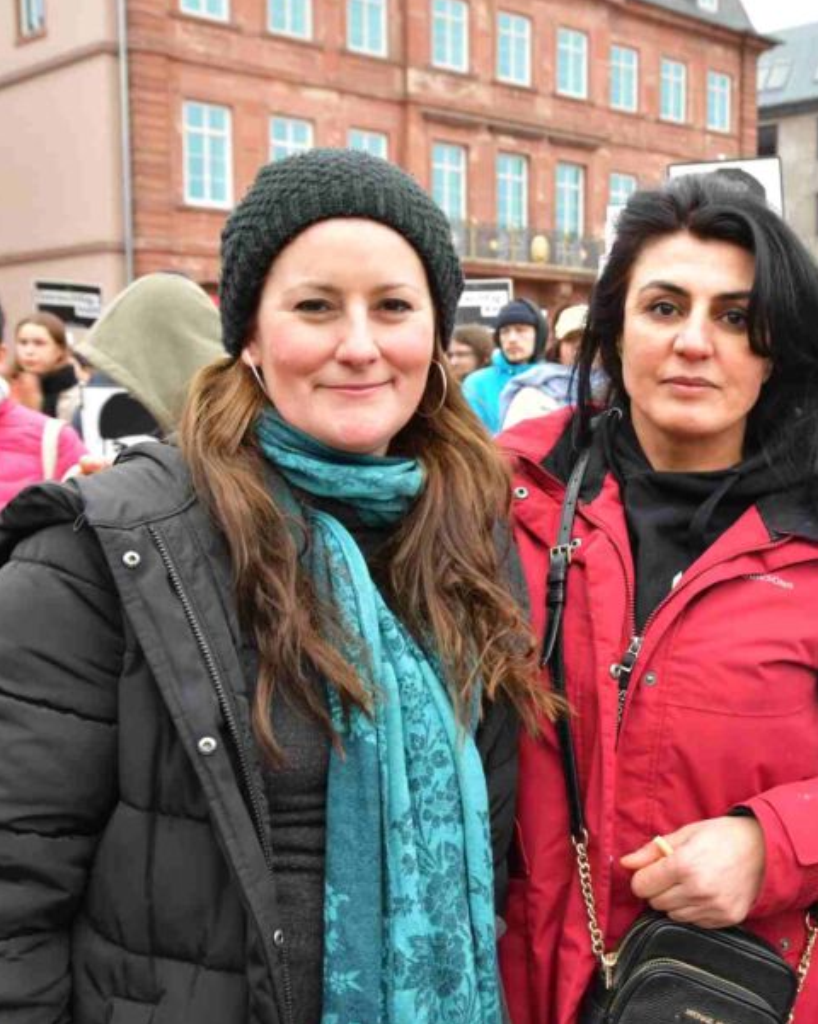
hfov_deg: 31.8
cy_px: 505
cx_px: 666
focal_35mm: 46
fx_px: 1393
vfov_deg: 40.4
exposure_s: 1/30
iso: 640
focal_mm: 32
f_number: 7.1
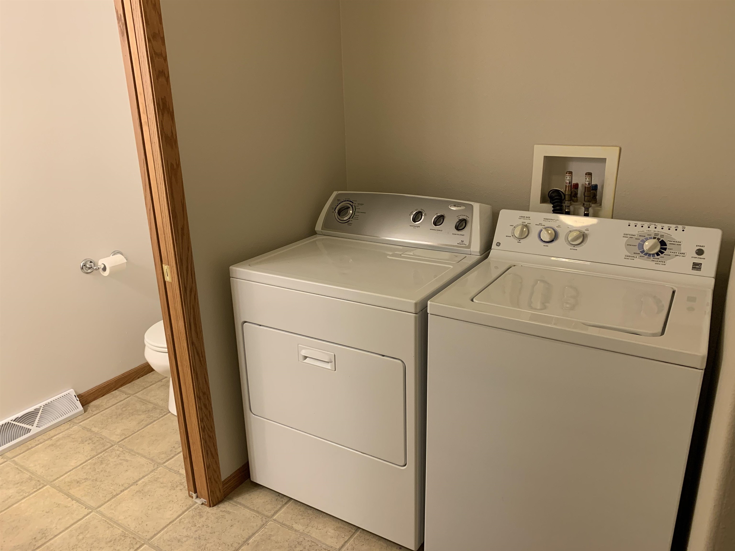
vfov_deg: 53.1
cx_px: 368
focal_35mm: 26
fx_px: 552
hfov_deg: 67.3
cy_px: 276
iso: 125
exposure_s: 1/60
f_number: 1.8
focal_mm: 4.25
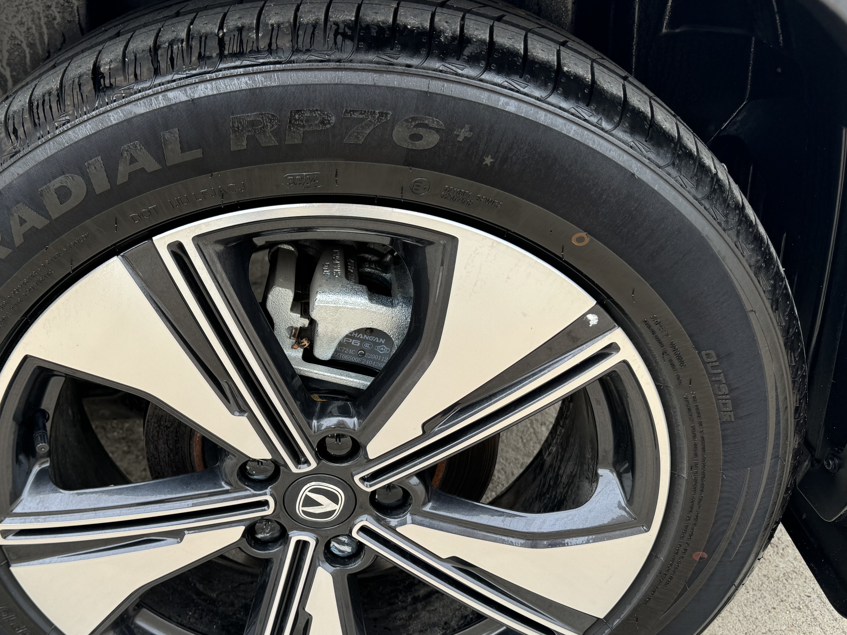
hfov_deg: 54.3
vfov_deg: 42.7
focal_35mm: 33
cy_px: 389
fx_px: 808
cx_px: 290
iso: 80
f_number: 1.78
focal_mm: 6.76
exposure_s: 1/278
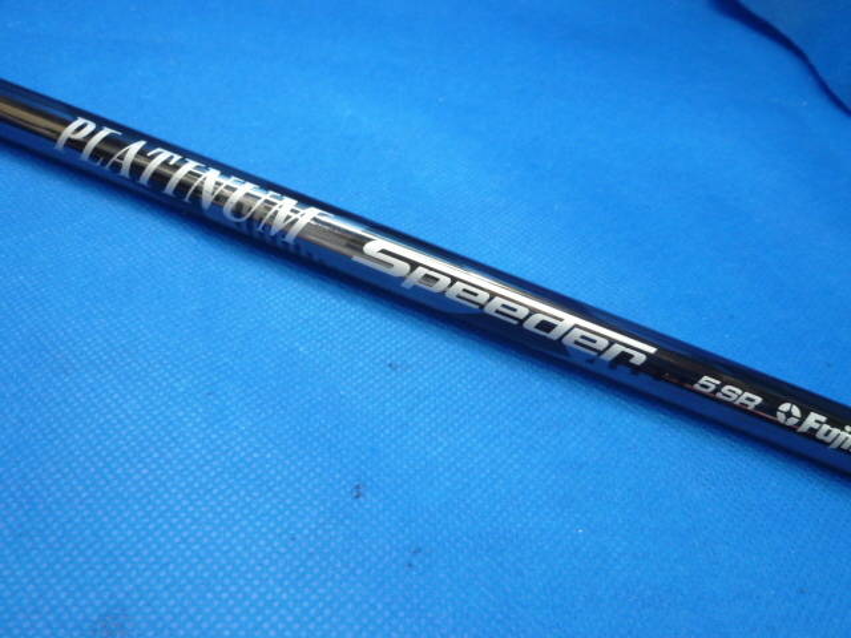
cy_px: 319
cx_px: 426
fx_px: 615
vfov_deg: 54.9
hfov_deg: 69.4
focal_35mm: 25
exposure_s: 1/30
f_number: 2.8
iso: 250
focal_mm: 4.5
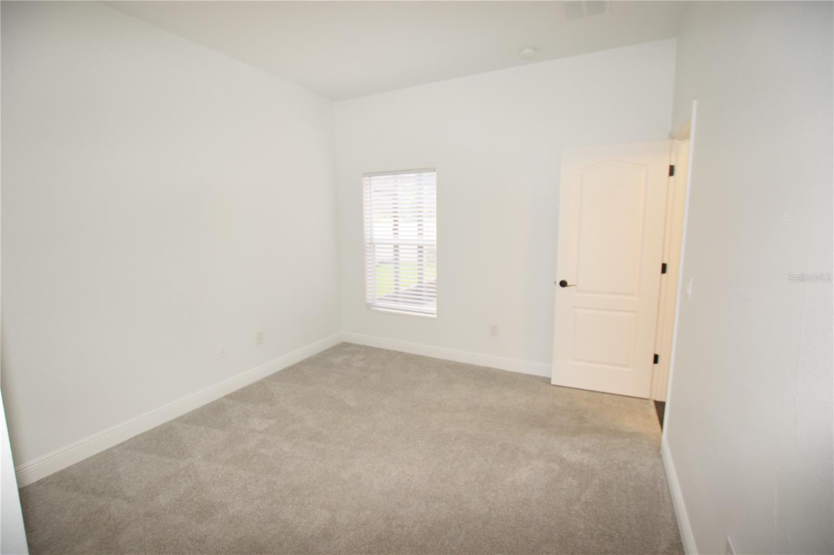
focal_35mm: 15
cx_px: 417
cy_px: 278
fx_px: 347
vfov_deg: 77.3
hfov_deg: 100.4
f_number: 4.5
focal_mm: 10
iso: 800
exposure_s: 1/80
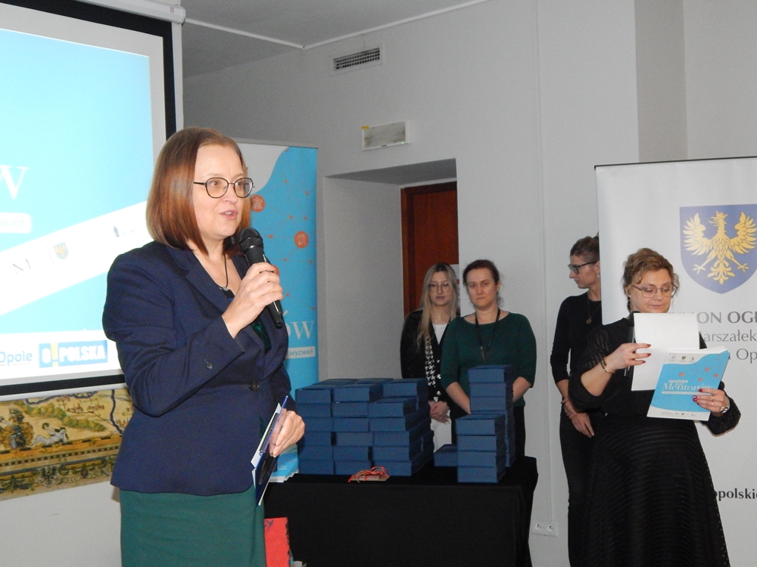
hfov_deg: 43.9
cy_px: 284
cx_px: 378
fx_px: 940
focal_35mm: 43
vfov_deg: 33.6
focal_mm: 7.7
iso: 800
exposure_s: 1/30
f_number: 3.6
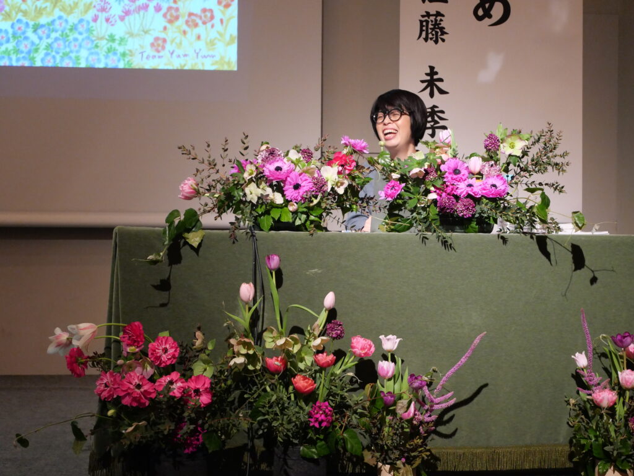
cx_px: 317
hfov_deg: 35.5
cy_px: 238
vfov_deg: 27.0
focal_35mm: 54
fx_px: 989
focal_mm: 27
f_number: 5.3
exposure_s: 1/60
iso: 3200
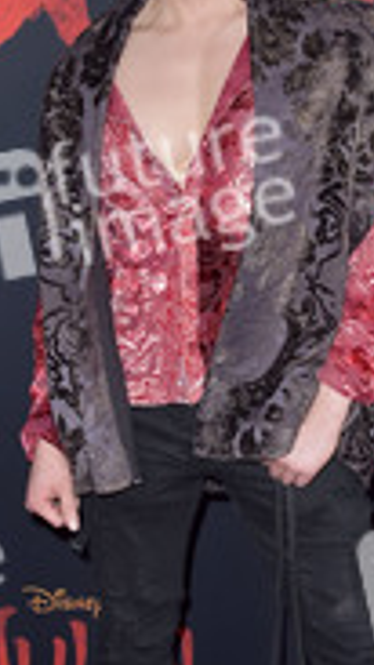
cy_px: 385
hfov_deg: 15.1
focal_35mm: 80
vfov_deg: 26.5
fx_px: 1410
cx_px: 216
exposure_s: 1/250
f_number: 7.1
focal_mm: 35
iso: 640
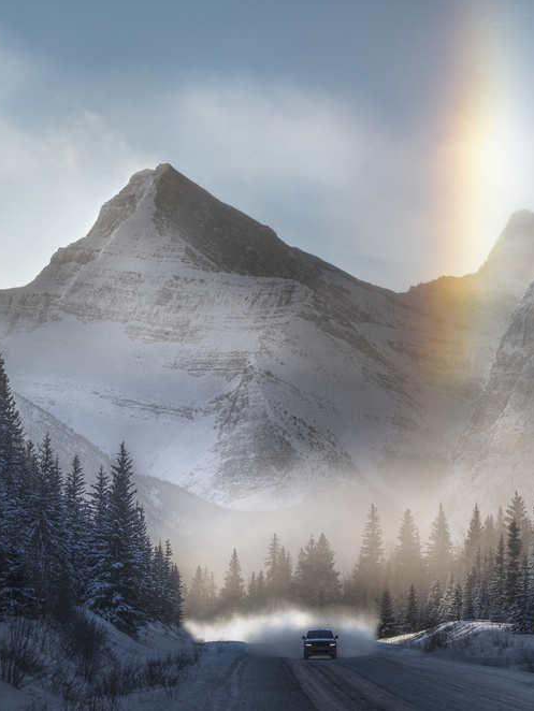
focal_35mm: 196
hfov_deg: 7.6
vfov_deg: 10.1
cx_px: 424
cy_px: 354
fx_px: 4029
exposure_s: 1/125
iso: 100
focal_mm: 135
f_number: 20
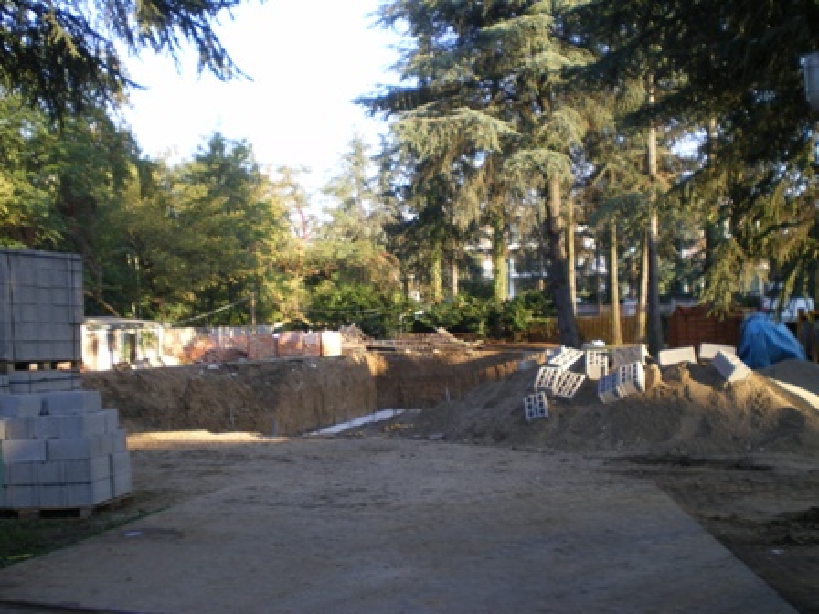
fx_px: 1041
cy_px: 307
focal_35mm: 44
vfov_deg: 32.9
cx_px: 410
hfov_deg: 42.9
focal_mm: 7.4
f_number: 3.5
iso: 64
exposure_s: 1/80
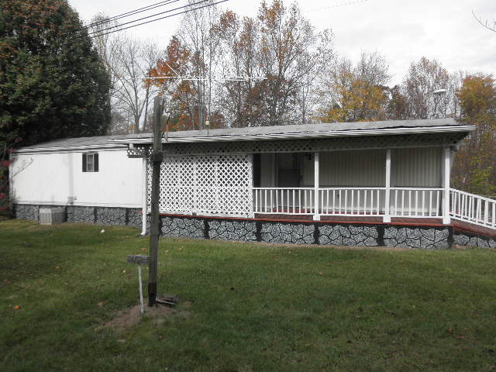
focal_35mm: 28
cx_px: 248
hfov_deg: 63.4
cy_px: 186
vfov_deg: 49.7
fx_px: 401
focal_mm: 5
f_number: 8.5
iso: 64
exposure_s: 1/80
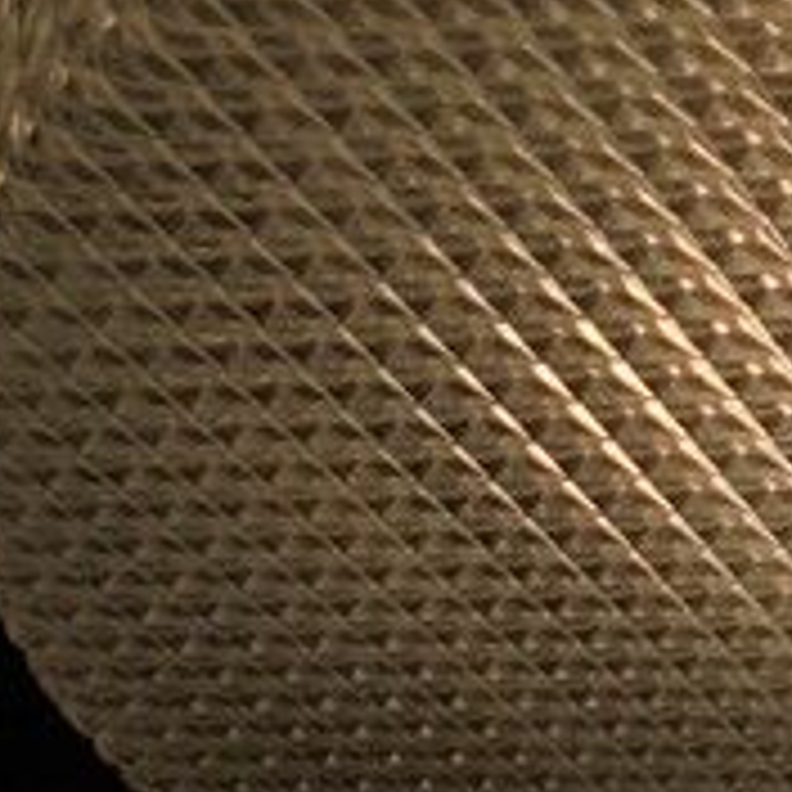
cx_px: 1958
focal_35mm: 131
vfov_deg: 13.3
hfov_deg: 11.0
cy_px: 313
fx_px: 3391
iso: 100
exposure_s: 1/500
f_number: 3.7
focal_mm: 5.3
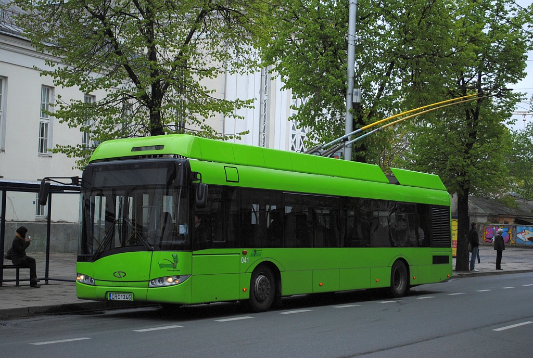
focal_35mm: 60
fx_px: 890
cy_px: 179
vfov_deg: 22.7
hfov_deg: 33.3
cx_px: 266
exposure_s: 1/320
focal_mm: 40
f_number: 5.3
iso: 400
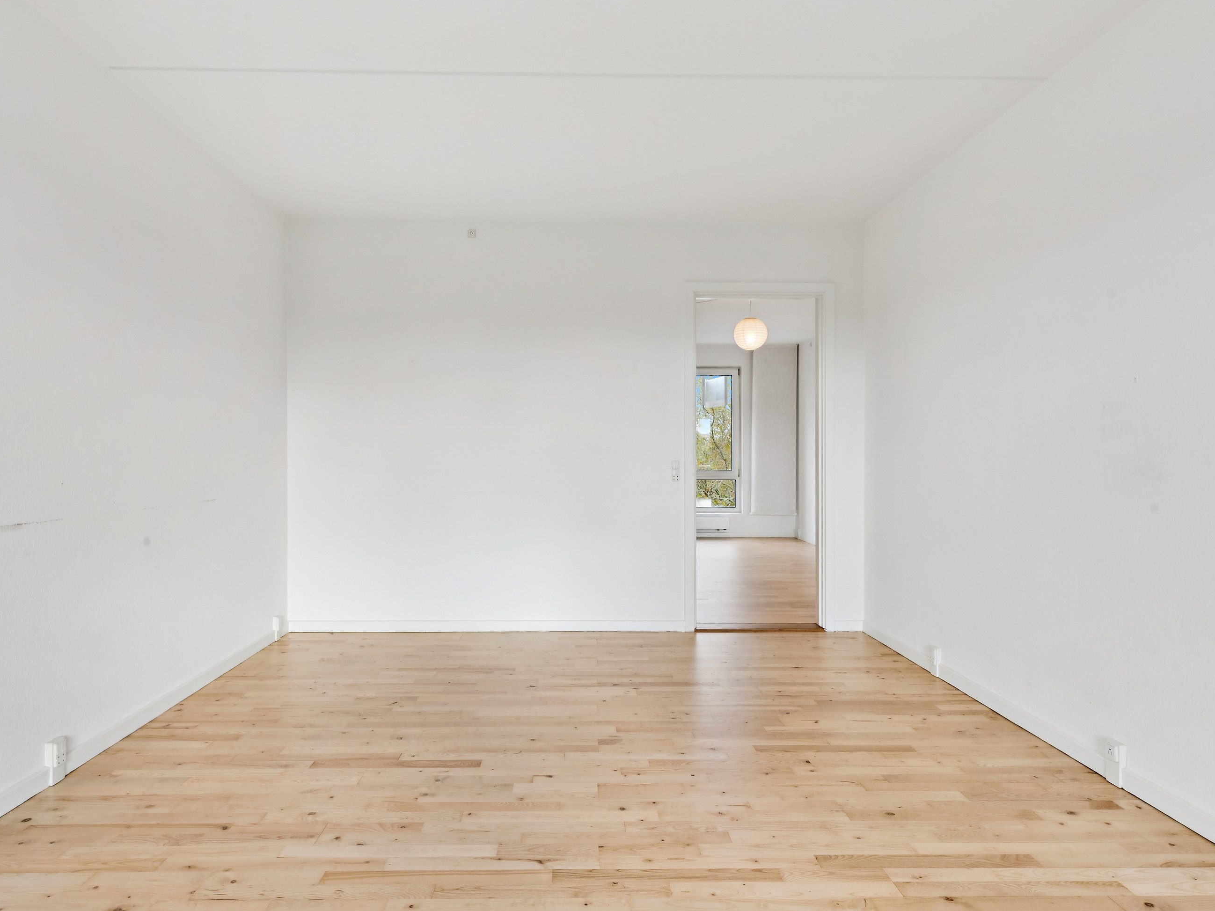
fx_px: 702
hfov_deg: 81.3
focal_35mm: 20
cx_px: 690
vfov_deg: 66.0
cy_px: 465
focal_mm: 18
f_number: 13
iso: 400
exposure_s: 1/13
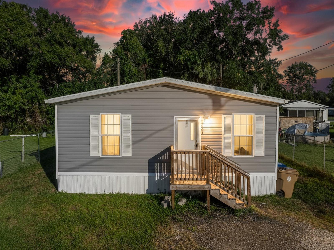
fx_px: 231
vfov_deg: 56.7
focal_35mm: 24
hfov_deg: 71.6
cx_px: 167
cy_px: 125
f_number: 2.8
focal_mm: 12.29
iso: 140
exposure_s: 1/4000
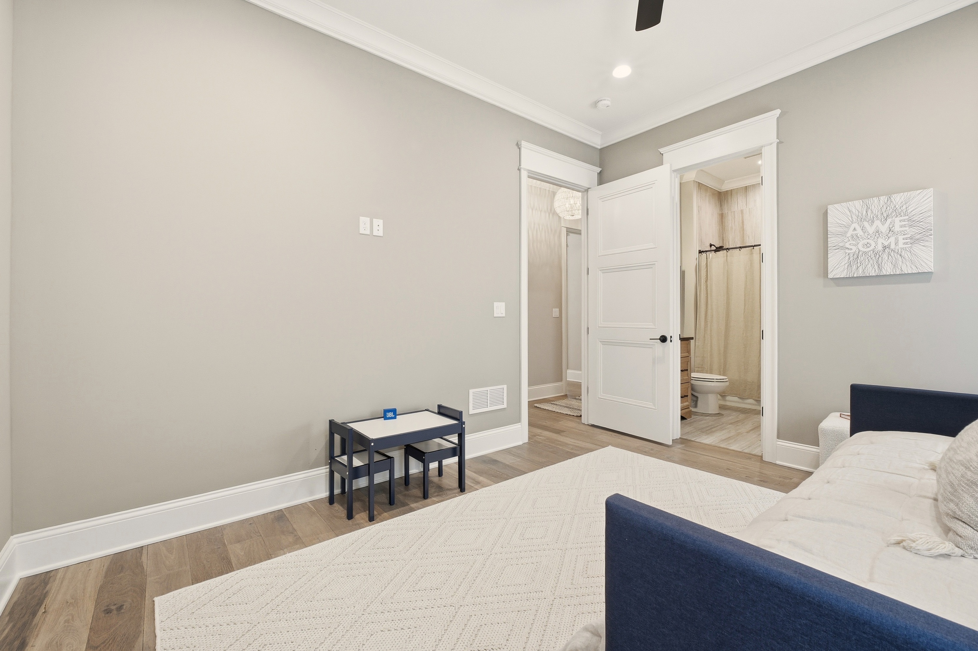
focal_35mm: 15
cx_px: 489
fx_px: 407
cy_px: 326
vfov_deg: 77.3
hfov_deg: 100.4
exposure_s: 1/125
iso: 400
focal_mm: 10
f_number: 9
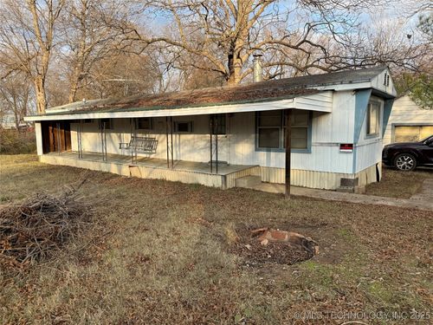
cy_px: 162
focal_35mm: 24
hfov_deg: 71.6
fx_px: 300
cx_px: 216
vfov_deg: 56.8
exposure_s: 1/1192
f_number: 1.78
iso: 80
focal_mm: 6.76
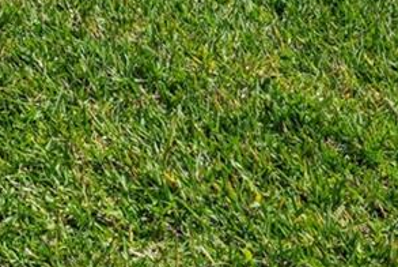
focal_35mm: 120
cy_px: -439
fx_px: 1328
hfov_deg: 14.6
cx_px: -350
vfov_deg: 9.7
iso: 400
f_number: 9
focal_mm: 22
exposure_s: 1/1000
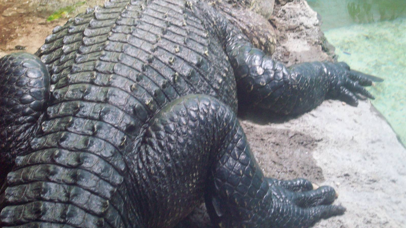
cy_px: 78
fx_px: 904
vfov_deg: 14.4
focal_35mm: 84
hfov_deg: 25.3
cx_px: 203
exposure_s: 1/17
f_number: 4.2
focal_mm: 12.8
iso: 160
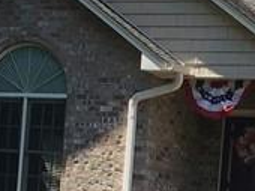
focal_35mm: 187
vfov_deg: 7.8
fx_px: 1376
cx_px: 280
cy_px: 268
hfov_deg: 10.5
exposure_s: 1/506
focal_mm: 3.3
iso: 25
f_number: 2.4
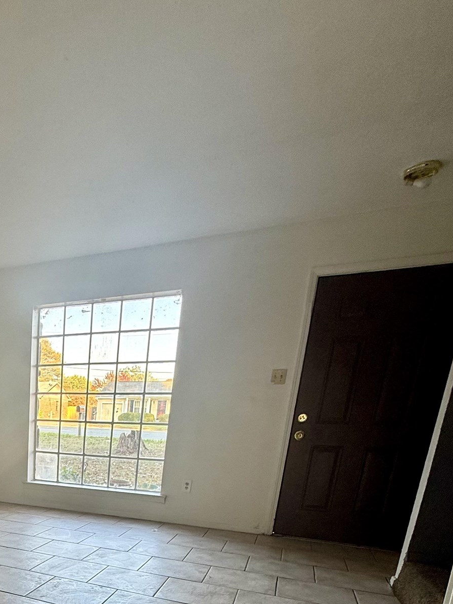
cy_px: 550
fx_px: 471
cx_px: 21
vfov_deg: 56.0
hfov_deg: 45.1
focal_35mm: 27
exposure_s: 1/99
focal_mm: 2.22
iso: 80
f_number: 2.2
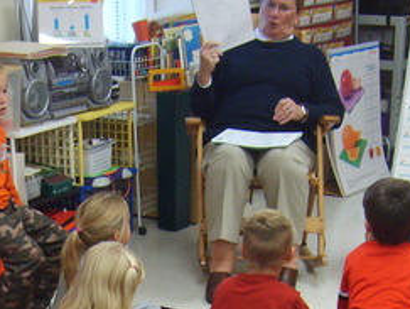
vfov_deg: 15.4
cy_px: 392
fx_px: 1091
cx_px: 106
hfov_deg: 21.1
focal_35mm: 92
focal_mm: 5.8
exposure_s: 1/30
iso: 120
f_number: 2.8
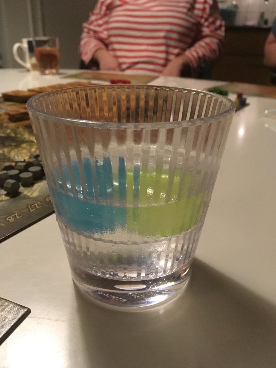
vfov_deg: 61.7
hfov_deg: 48.2
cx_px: 138
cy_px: 184
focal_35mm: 29
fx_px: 308
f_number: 2.2
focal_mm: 4.15
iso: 200
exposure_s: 1/25
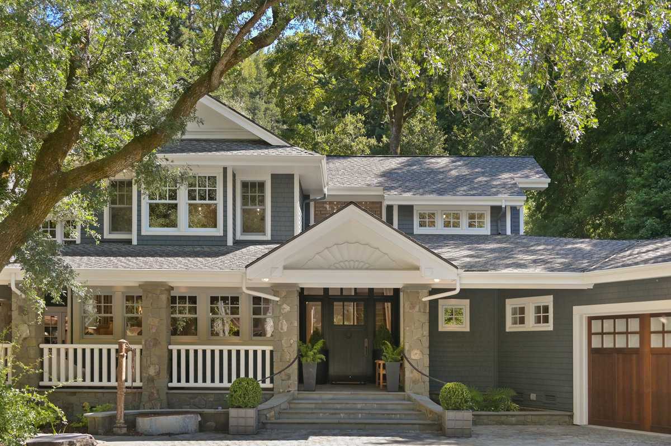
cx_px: 336
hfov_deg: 51.9
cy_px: 223
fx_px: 689
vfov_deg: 35.9
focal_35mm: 37
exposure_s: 1/800
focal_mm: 37
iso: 400
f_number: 5
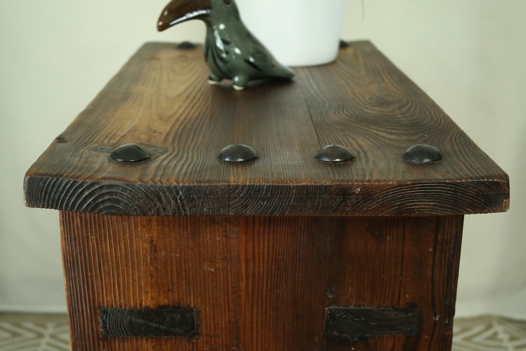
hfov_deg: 37.5
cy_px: 176
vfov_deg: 25.5
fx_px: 774
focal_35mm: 53
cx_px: 263
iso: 800
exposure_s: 1/30
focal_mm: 35
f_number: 5.6
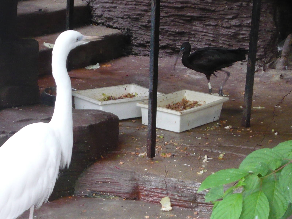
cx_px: 146
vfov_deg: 9.3
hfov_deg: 12.3
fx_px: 1350
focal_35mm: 160
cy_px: 110
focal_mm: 16.5
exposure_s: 1/50
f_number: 5.1
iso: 400
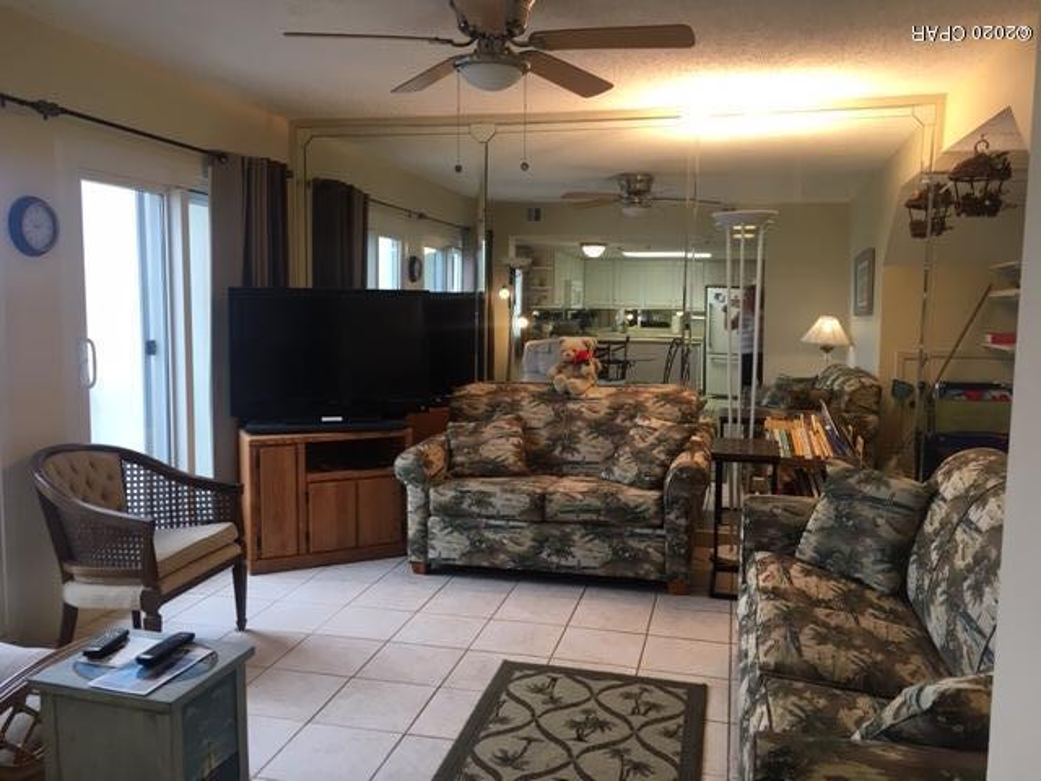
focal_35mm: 29
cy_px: 390
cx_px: 520
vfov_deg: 48.2
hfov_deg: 61.7
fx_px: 872
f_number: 2.2
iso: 25
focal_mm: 4.15
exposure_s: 1/30
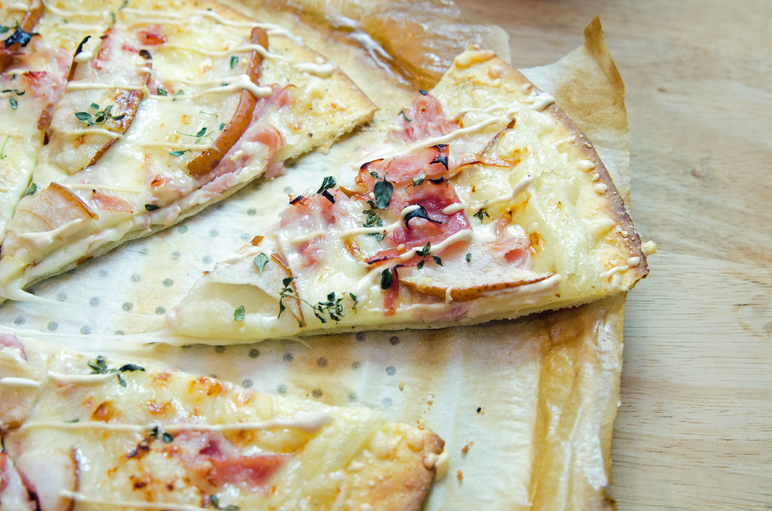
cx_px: 386
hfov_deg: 41.2
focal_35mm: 48
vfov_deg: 28.0
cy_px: 256
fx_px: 1027
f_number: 5.6
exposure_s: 1/60
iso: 800
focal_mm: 32
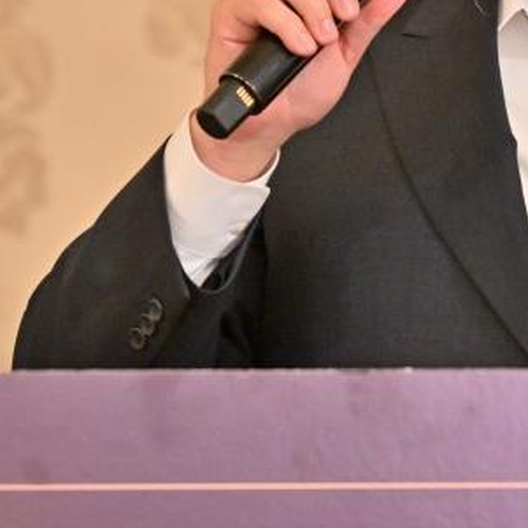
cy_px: -41
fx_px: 5488
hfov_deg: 5.5
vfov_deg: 5.5
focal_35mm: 318
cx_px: 574
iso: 2500
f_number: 4
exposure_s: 1/160
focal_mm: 110
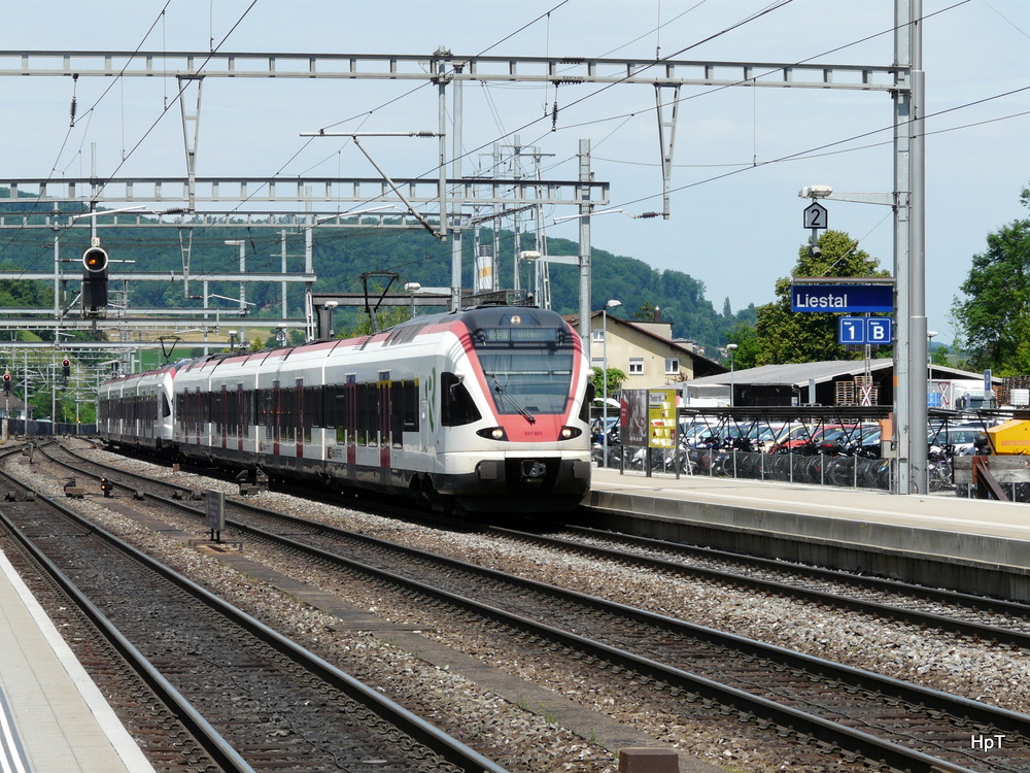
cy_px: 386
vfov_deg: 13.0
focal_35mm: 114
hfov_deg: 17.3
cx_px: 515
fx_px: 3392
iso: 100
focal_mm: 18.8
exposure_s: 1/500
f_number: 5.6
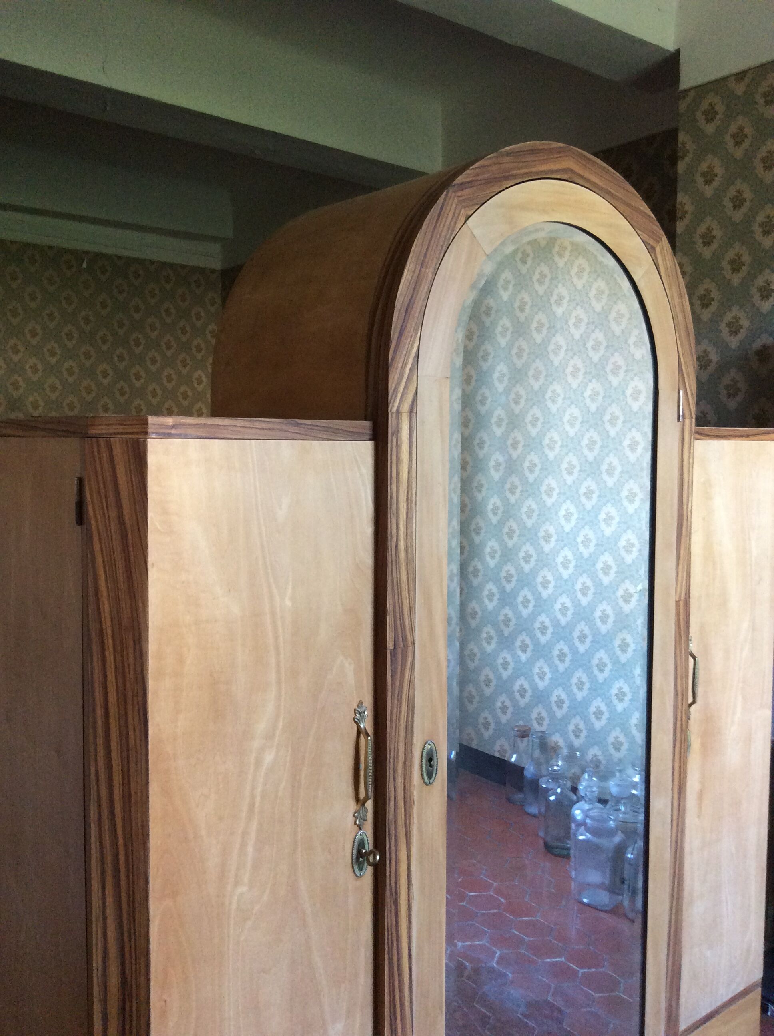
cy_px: 518
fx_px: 957
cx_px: 387
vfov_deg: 56.9
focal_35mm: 32
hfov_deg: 44.1
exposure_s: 1/25
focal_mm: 3.3
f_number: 2.4
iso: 160
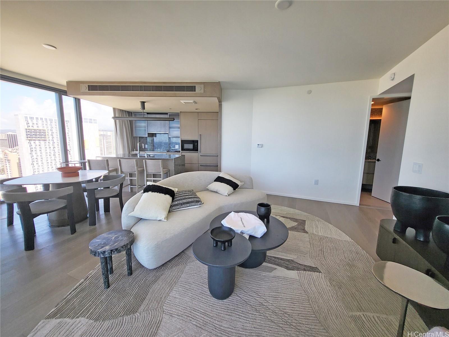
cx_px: 224
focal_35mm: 13
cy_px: 168
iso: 32
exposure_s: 1/262
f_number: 2.2
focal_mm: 1.74
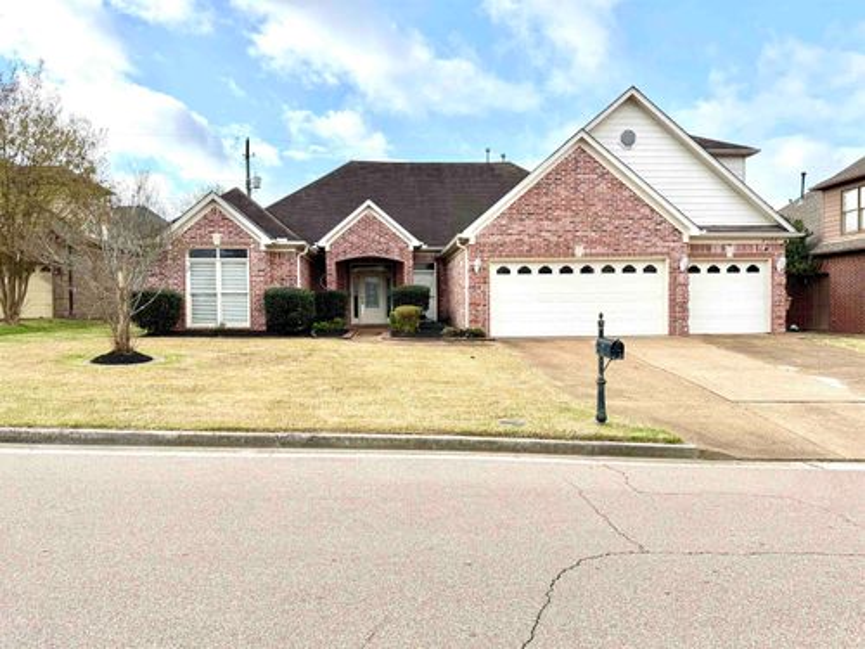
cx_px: 432
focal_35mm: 24
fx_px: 600
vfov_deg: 56.8
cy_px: 324
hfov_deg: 71.6
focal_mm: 6.76
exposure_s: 1/3425
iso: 100
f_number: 1.78
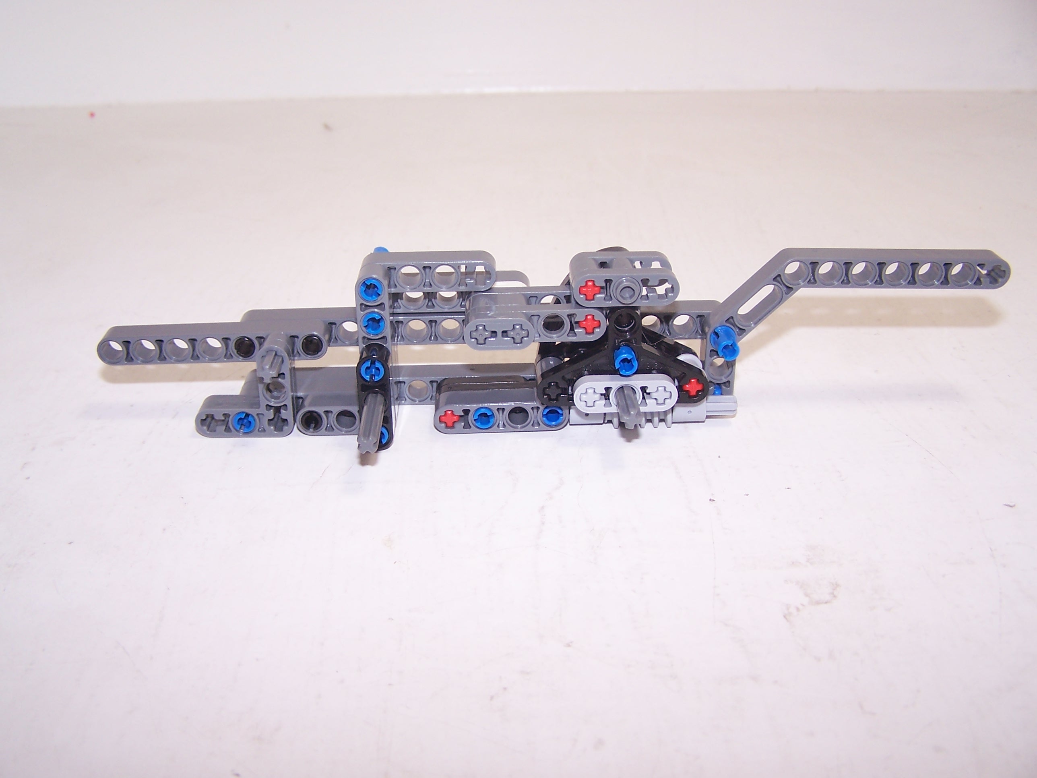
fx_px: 1138
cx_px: 518
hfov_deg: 49.0
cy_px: 389
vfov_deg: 37.7
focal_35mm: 38
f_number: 2.8
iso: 80
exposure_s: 1/90
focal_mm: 6.3
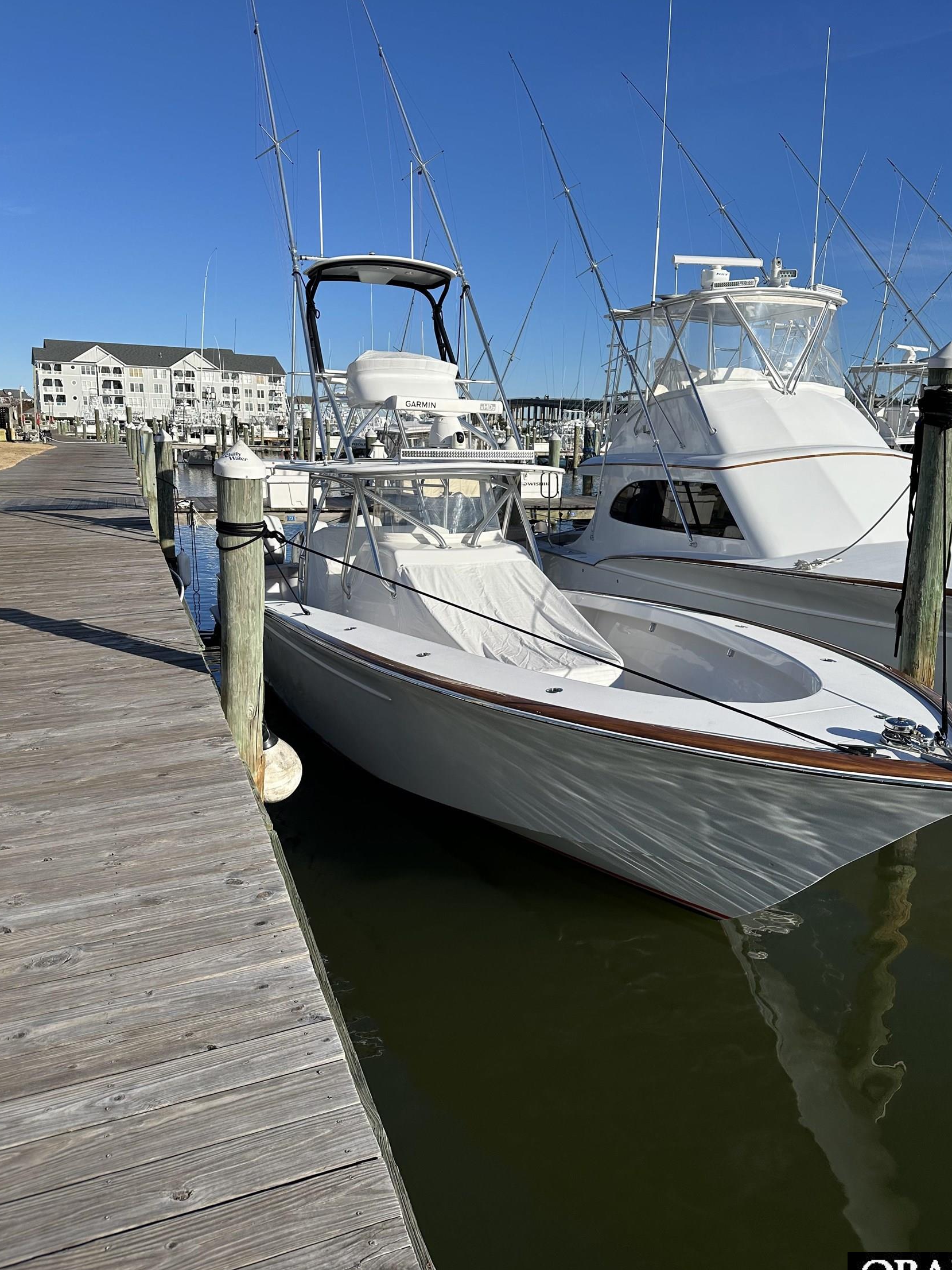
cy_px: 632
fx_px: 917
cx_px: 489
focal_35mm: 25
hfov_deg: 54.9
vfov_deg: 69.4
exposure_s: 1/7042
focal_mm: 6.86
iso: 80
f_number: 1.78
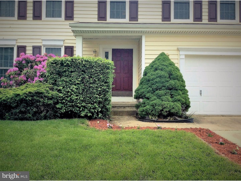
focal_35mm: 32
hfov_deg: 56.8
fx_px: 223
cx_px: 120
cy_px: 90
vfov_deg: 44.2
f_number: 2.4
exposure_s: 1/1003
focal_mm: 3.3
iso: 32
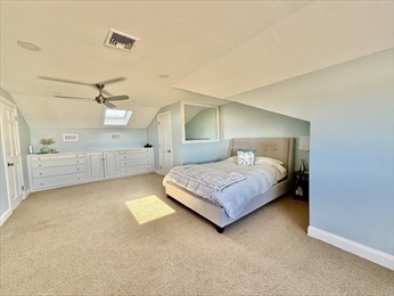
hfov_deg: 102.0
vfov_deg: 85.7
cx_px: 197
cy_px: 148
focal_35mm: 14
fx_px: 159
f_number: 2.2
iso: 125
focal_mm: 2.22
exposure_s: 1/99
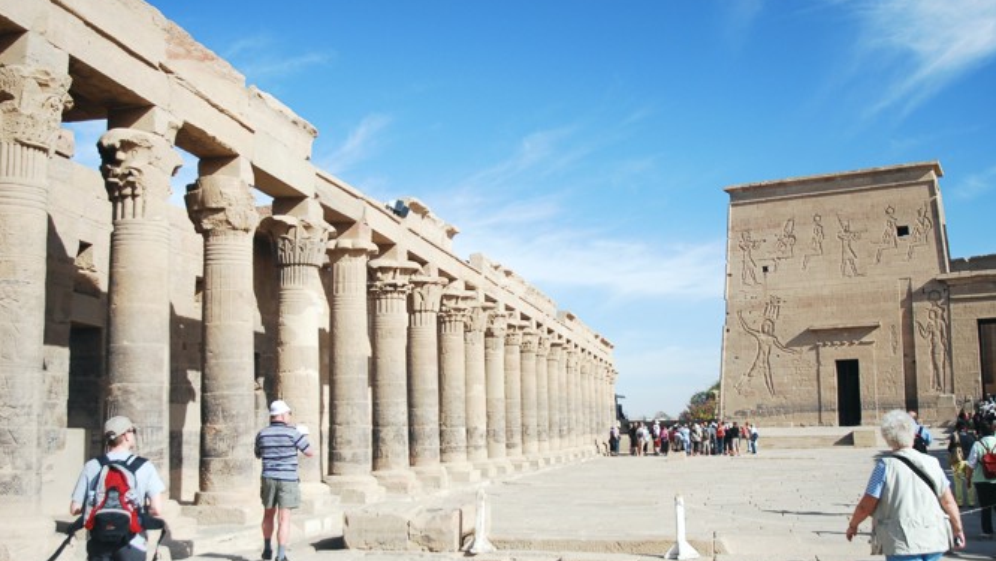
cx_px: 498
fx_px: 1004
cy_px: 316
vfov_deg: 31.2
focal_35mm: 38
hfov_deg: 52.8
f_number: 8
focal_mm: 24
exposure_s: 1/250
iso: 200
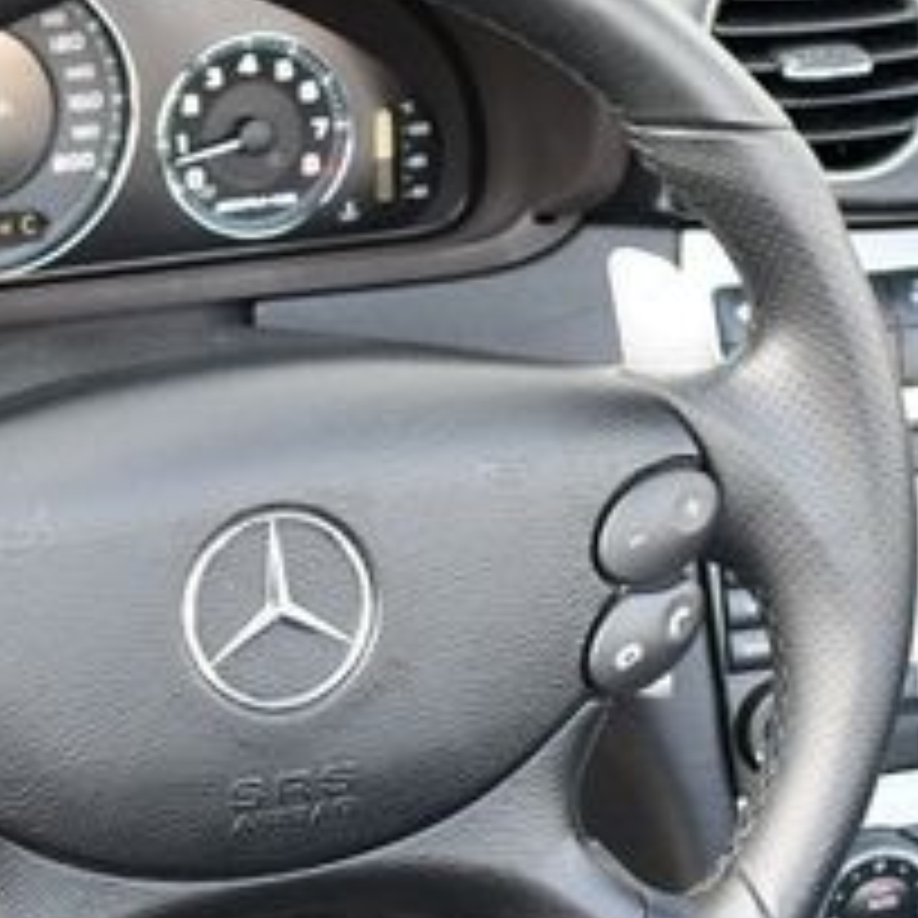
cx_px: 346
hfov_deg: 15.5
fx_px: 3360
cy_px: 616
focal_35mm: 112
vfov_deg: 15.5
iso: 800
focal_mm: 21
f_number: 3.8
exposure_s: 1/200
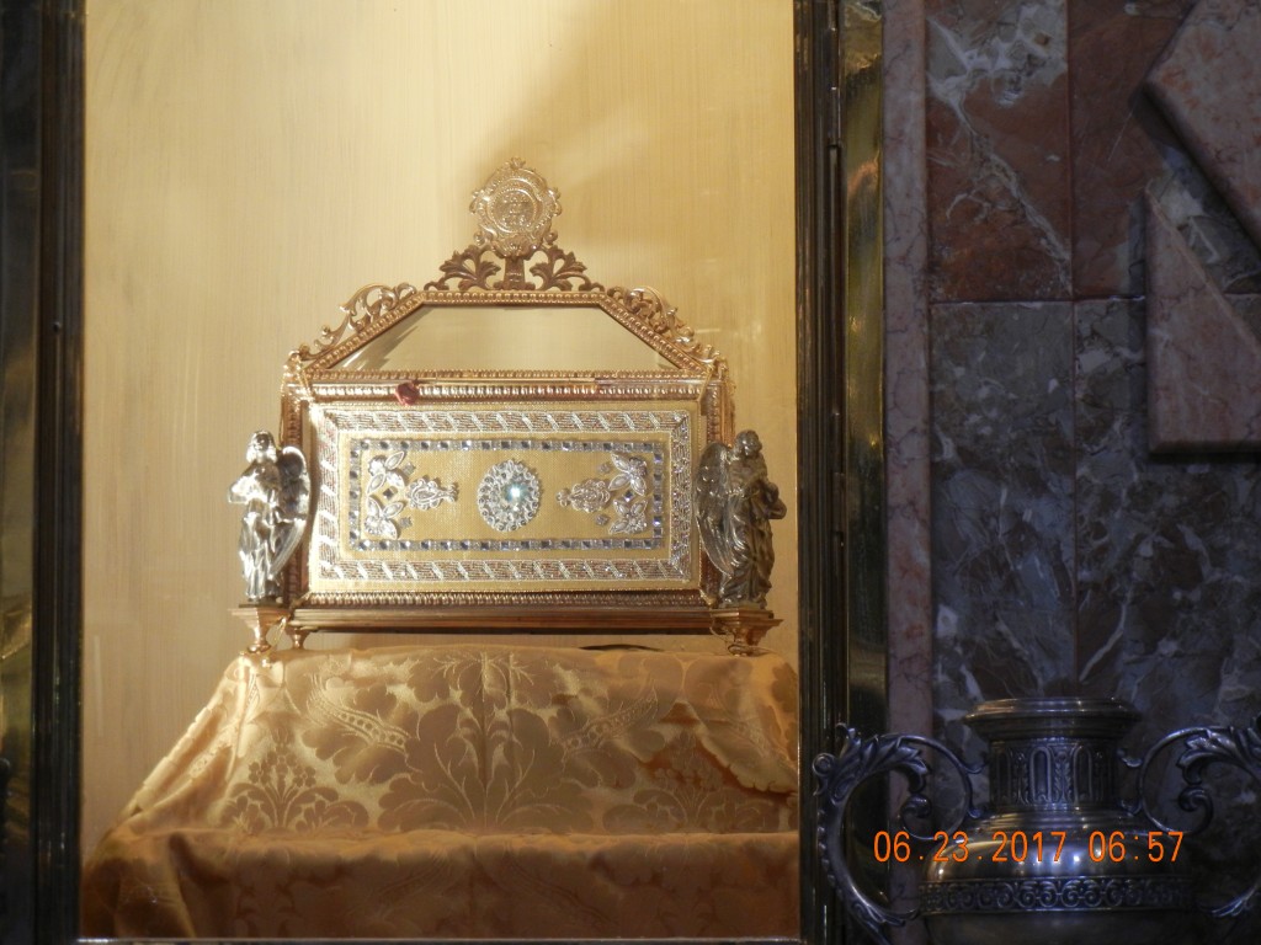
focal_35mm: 116
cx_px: 630
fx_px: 4226
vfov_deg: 12.8
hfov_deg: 17.0
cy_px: 472
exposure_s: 1/8.4
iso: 400
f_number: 4.6
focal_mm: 20.9
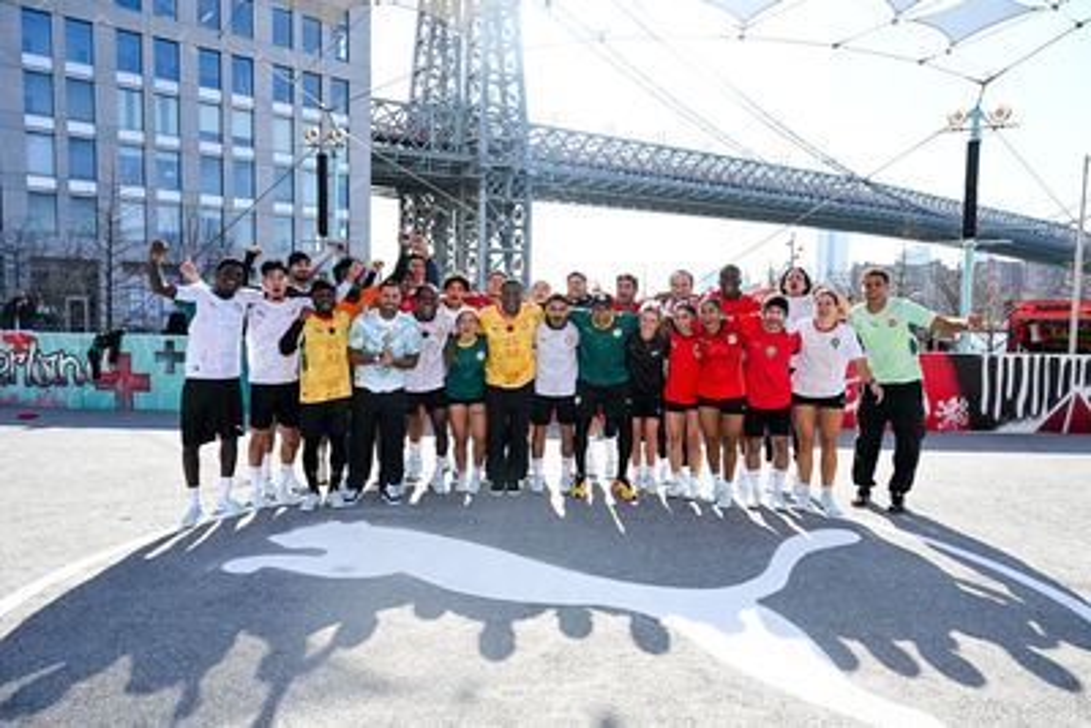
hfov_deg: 73.7
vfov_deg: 53.2
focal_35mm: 24
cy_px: 364
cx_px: 546
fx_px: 728
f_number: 8
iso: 200
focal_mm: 24
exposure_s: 1/200
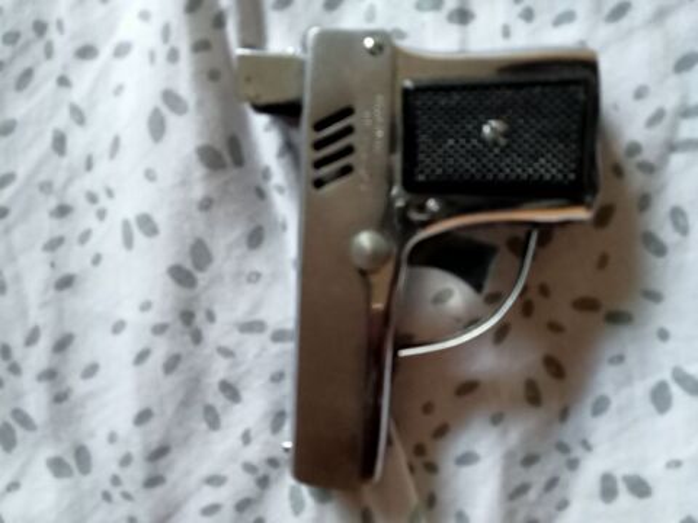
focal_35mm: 28
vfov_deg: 49.7
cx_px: 349
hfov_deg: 63.4
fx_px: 565
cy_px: 262
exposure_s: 1/25
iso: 1416
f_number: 2.2
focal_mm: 3.46
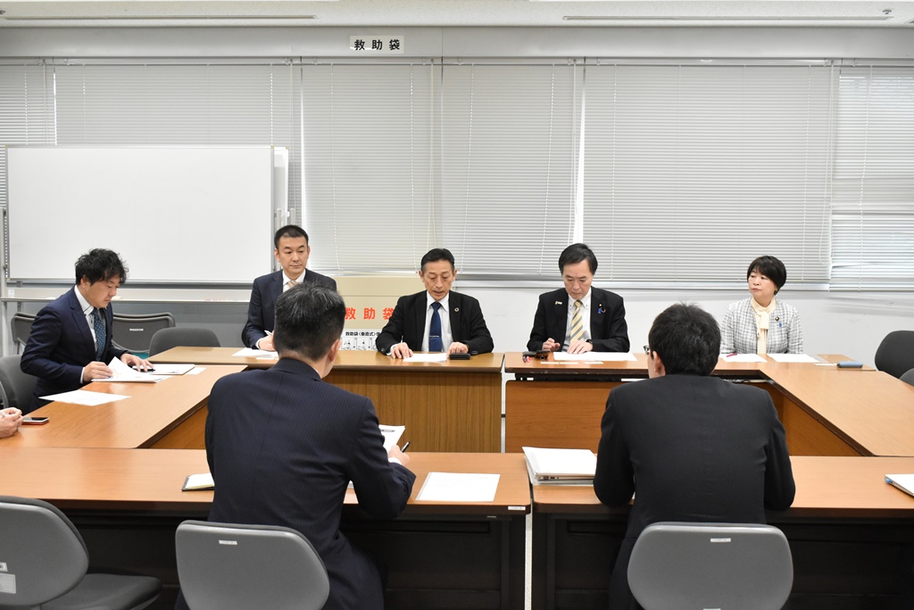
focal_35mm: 45
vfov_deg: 29.9
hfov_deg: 43.6
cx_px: 457
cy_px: 305
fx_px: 1143
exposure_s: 1/125
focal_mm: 30
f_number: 6.3
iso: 2500
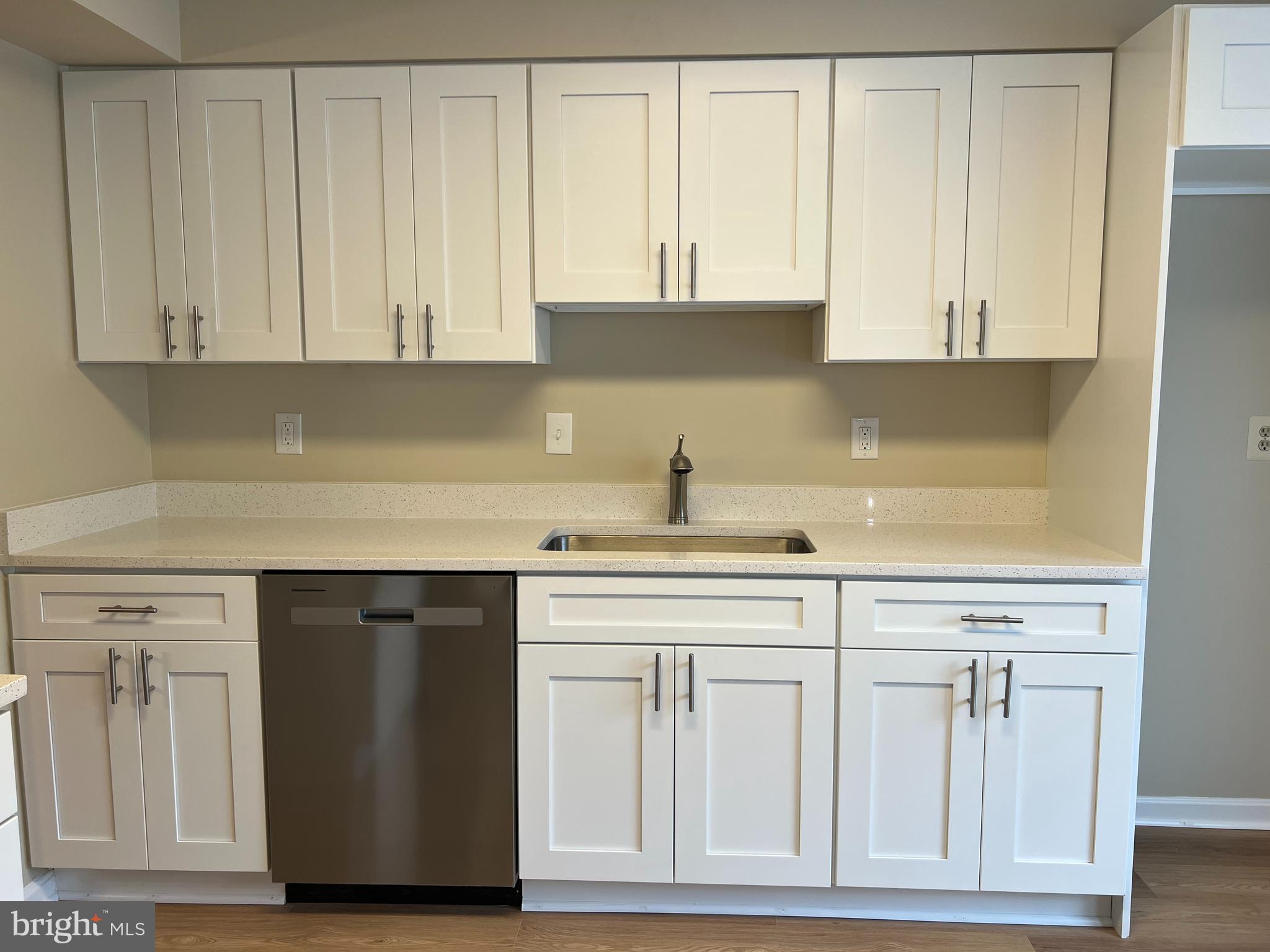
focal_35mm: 26
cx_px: 635
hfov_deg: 67.3
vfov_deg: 53.1
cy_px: 476
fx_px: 954
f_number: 1.5
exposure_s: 1/120
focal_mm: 5.7
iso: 64
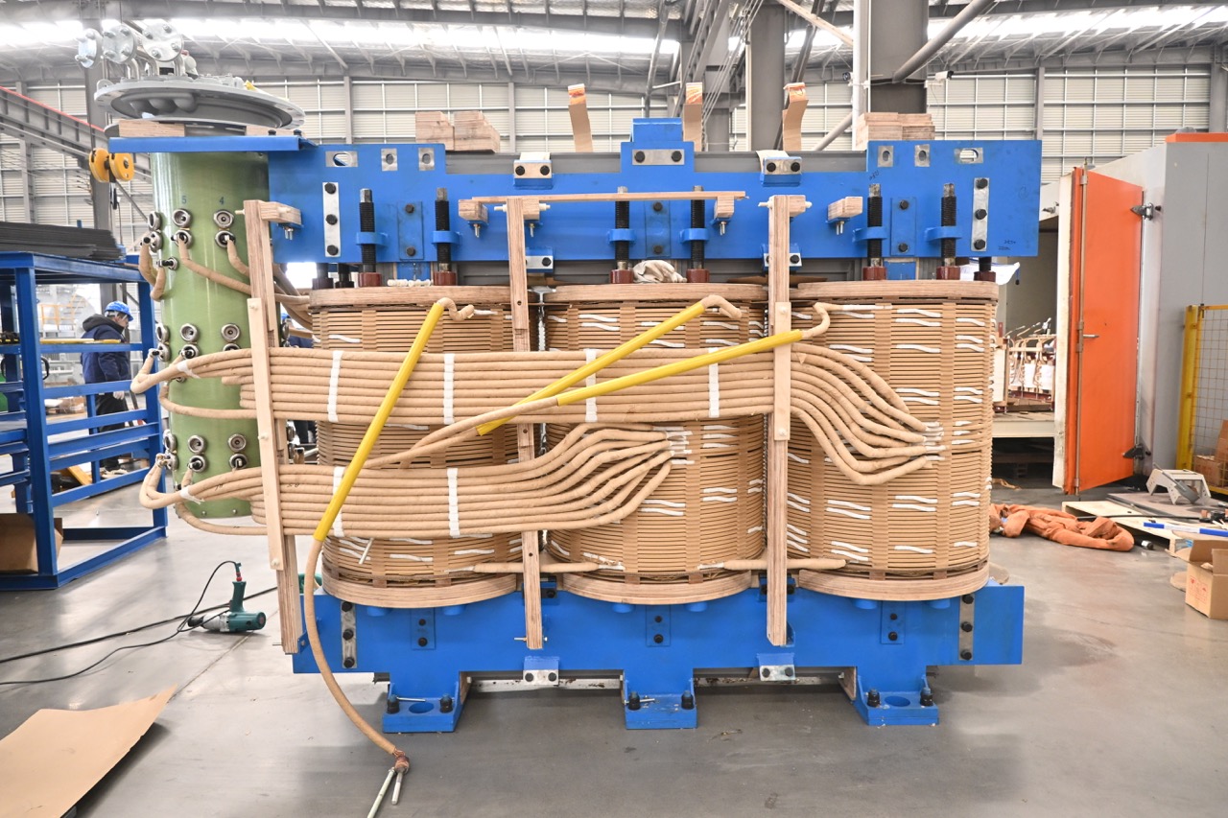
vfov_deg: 53.1
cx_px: 614
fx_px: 819
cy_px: 409
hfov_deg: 73.8
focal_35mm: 24
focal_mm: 16
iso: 800
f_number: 3.5
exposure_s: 1/100
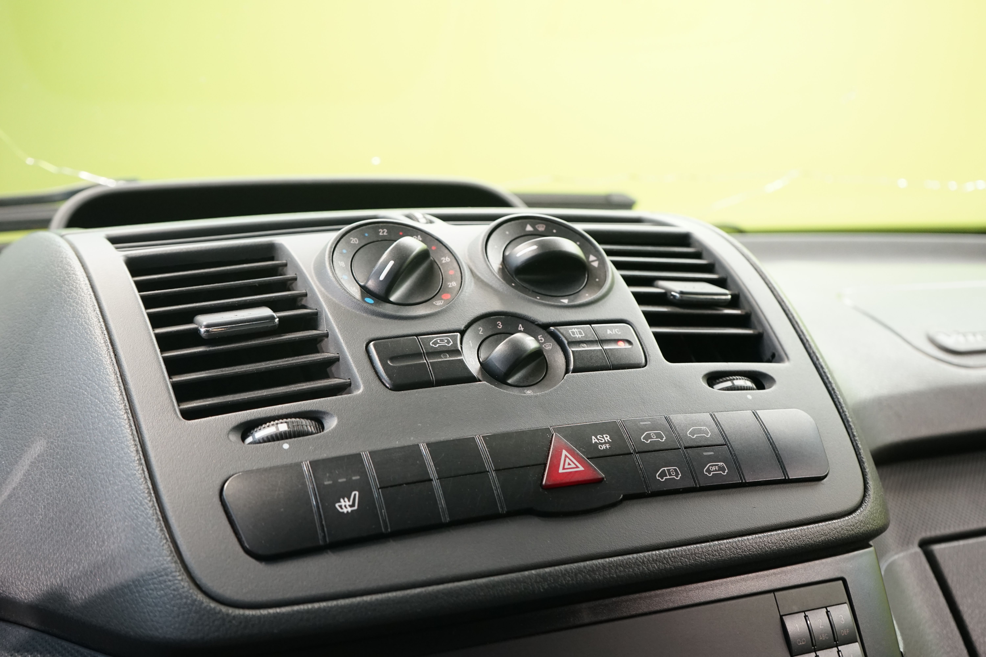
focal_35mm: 42
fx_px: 1150
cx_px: 493
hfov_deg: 46.4
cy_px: 328
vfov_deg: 31.9
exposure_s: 1/15
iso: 1600
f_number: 6.3
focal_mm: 42
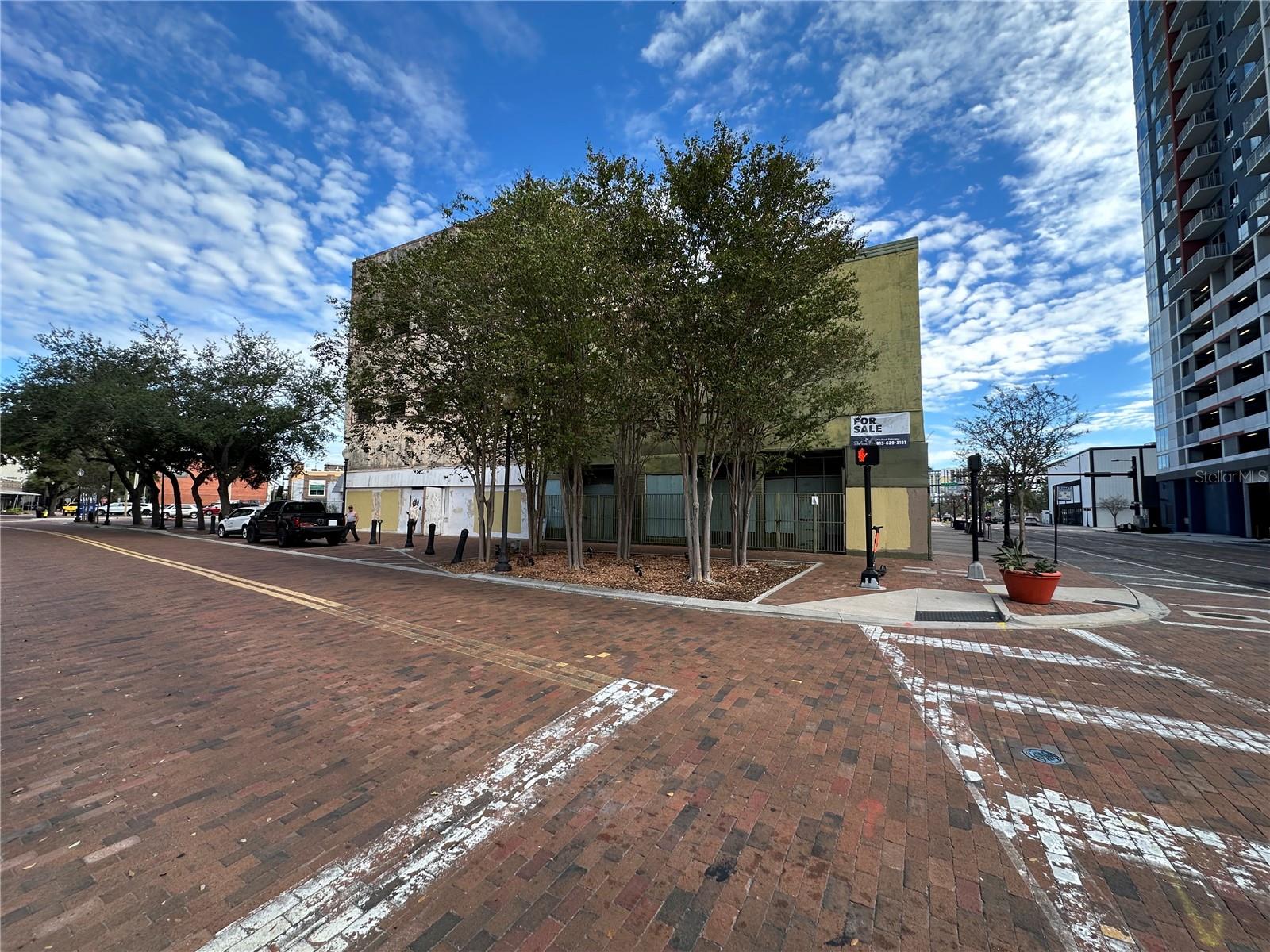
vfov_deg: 85.7
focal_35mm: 14
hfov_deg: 102.1
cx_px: 635
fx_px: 514
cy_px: 476
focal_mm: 2.22
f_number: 2.2
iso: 40
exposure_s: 1/307
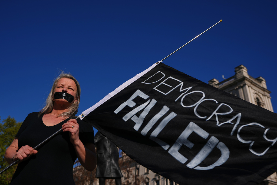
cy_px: 92
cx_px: 138
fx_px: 246
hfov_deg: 58.7
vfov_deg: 41.1
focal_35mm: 32
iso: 50
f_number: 4.5
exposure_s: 1/1250
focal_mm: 32
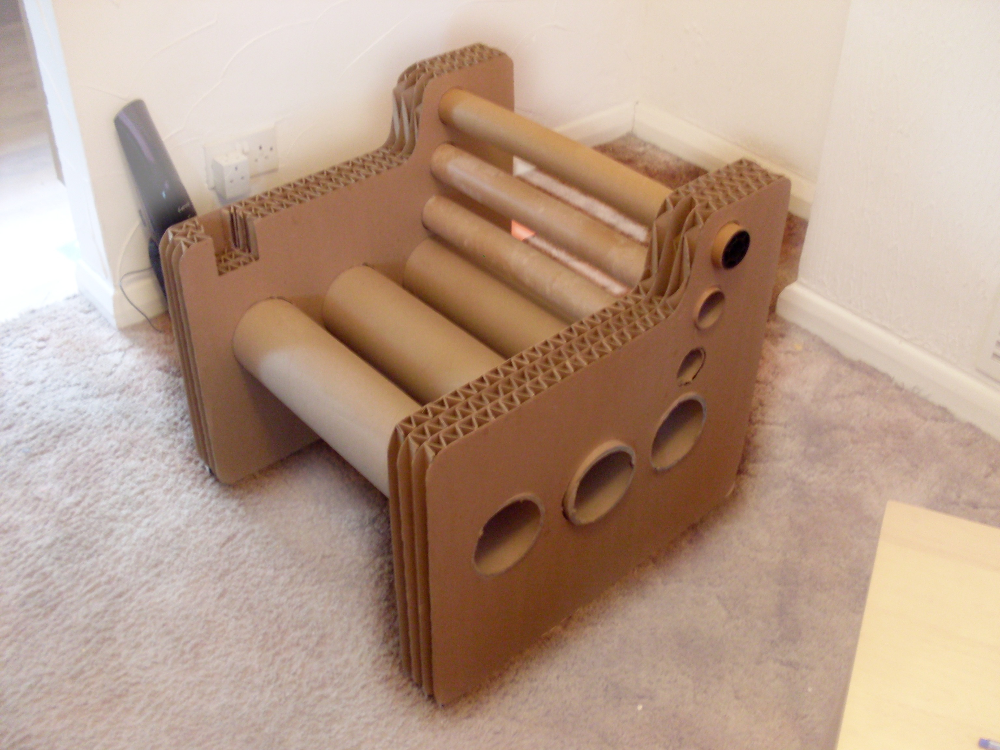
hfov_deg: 49.0
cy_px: 375
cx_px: 500
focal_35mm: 38
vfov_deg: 37.7
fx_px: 1098
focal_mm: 6.3
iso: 200
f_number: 2.8
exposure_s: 1/3
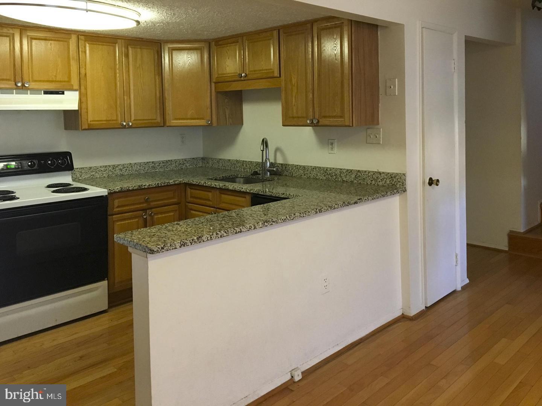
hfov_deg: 61.7
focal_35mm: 29
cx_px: 271
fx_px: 454
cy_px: 203
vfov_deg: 48.2
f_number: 2.2
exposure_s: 1/30
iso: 160
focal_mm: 4.15
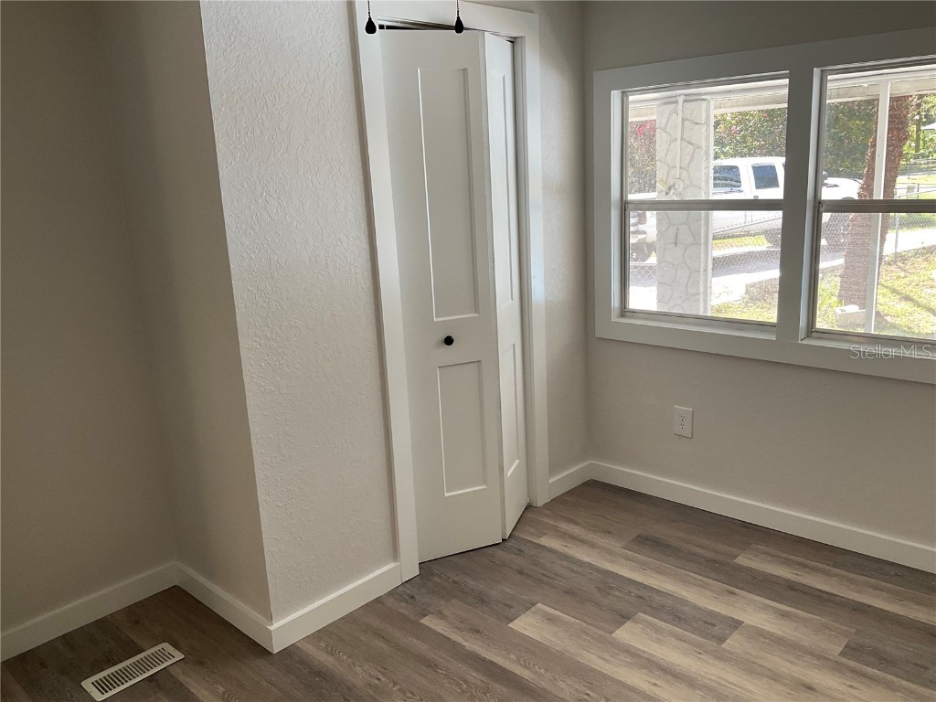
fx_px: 784
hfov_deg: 61.7
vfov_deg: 48.2
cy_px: 351
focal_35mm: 29
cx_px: 468
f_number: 1.8
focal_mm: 3
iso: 40
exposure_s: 1/60
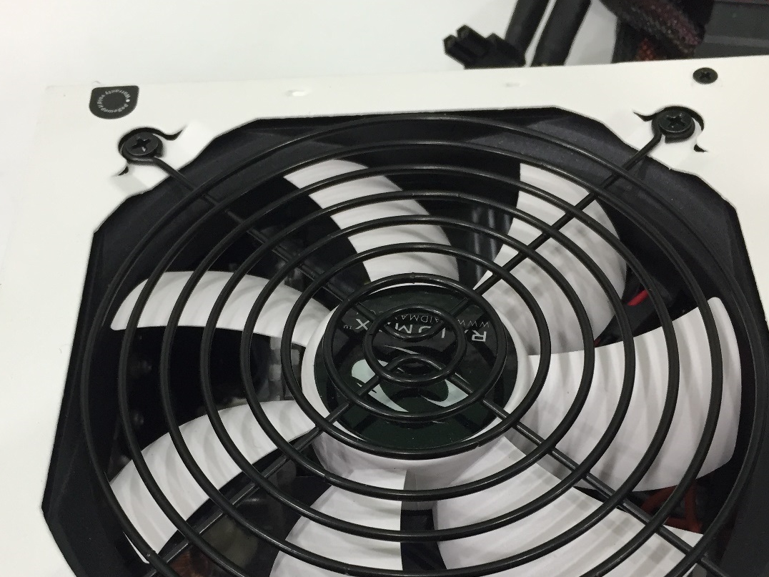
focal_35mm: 44
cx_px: 360
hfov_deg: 42.9
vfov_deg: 32.4
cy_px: 413
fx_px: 977
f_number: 2.2
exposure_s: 1/30
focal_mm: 4.15
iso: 100
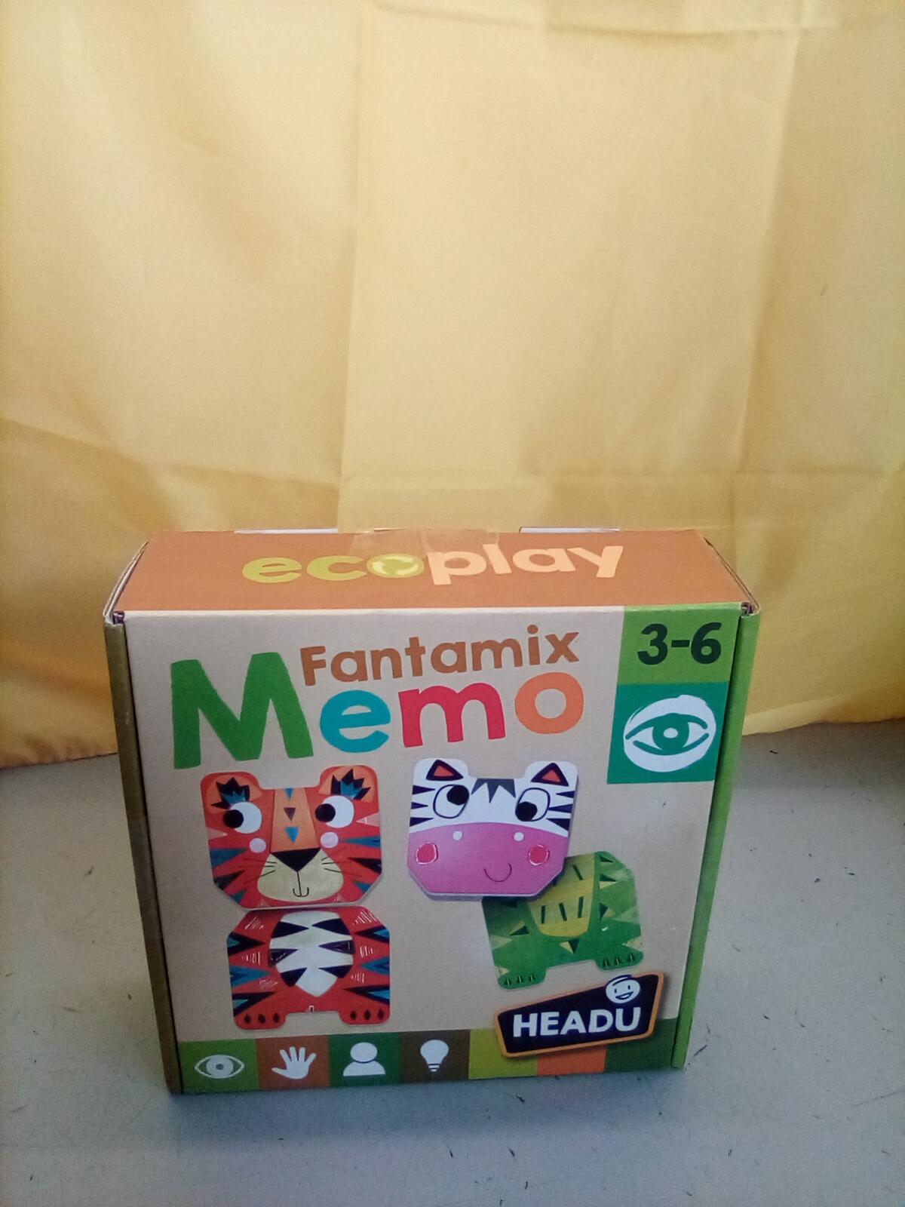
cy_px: 604
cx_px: 452
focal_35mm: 28
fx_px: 976
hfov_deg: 49.7
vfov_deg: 63.4
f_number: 2.2
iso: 92
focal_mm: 2.27
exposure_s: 1/100
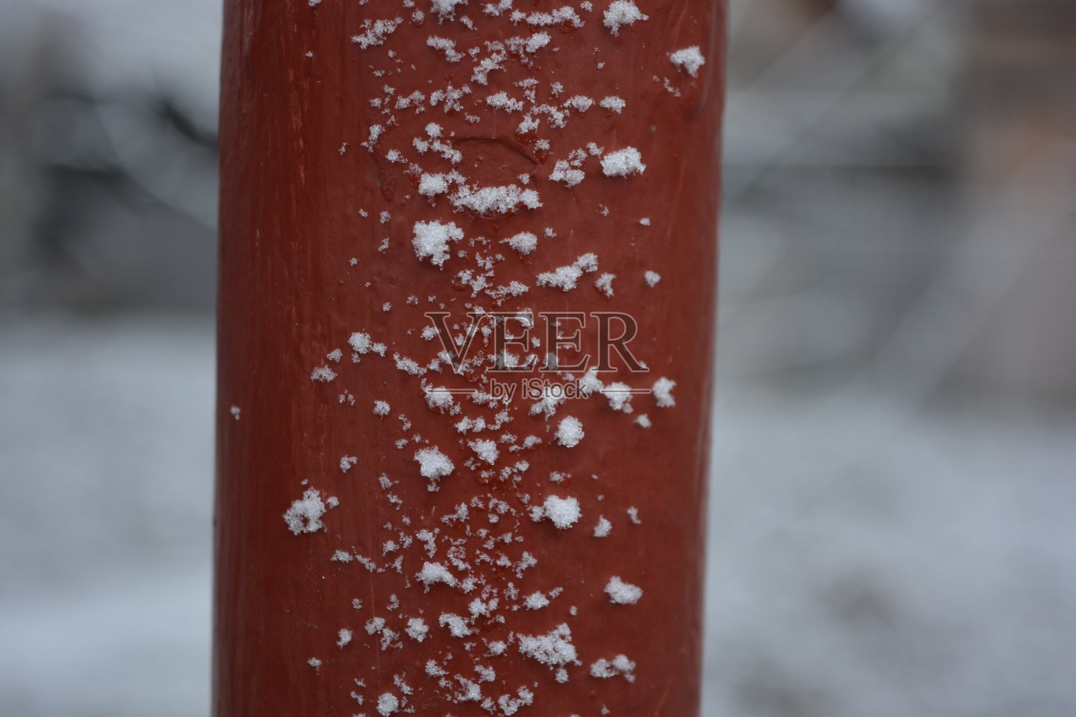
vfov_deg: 16.6
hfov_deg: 24.6
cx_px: 538
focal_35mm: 82
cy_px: 358
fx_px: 2466
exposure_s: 1/125
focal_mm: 55
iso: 250
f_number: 5.6
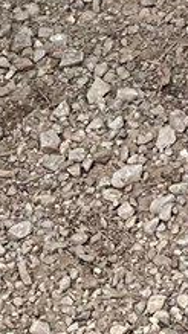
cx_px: 656
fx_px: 1934
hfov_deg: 5.1
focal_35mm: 218
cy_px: -423
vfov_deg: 9.1
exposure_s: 1/674
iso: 25
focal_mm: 3
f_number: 1.8
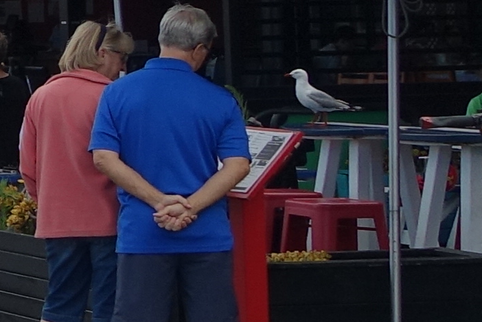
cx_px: -1013
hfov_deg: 8.8
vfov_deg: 7.3
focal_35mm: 187
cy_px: -65
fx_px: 2504
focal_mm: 8.8
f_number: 4
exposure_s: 1/160
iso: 125
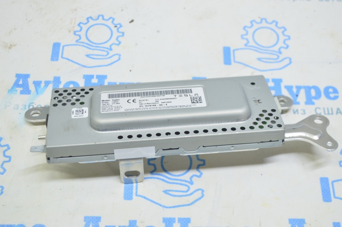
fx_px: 541
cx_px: 171
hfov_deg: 35.1
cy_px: 114
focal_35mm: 57
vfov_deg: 23.7
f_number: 5.6
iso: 400
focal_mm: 38
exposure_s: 1/20
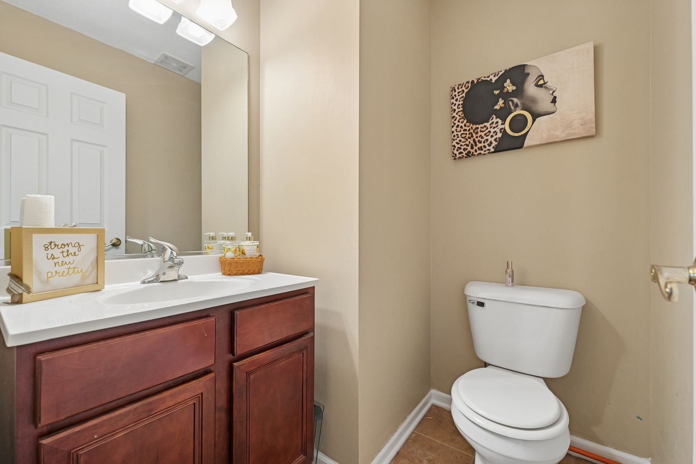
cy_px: 232
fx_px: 271
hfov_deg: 104.3
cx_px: 348
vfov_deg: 81.2
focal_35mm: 14
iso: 1600
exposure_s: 1/80
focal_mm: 14
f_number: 4
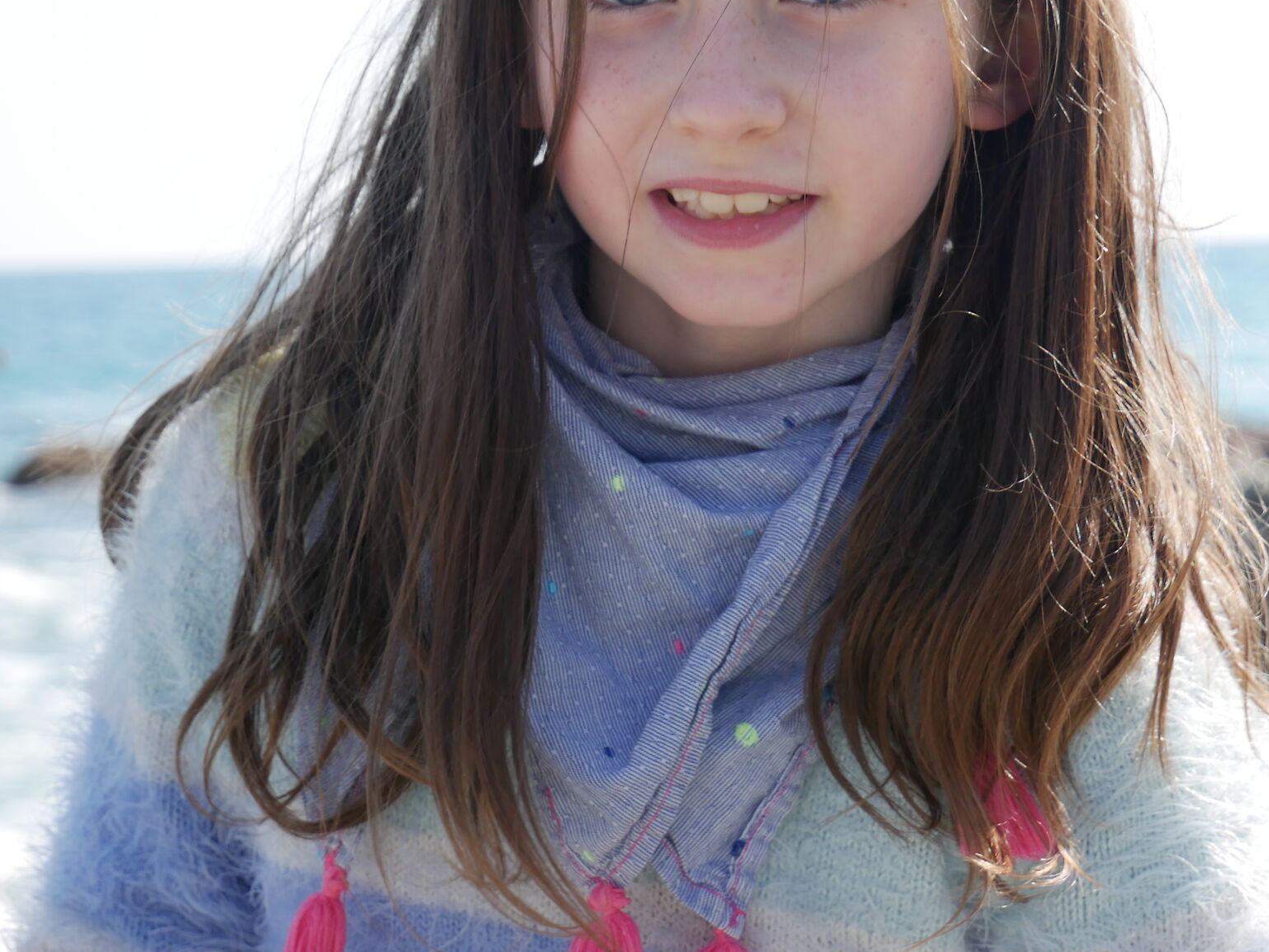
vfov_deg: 11.8
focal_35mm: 125
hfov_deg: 15.7
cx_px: 779
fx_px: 4584
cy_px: 315
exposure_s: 1/400
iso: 200
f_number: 5.6
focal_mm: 40
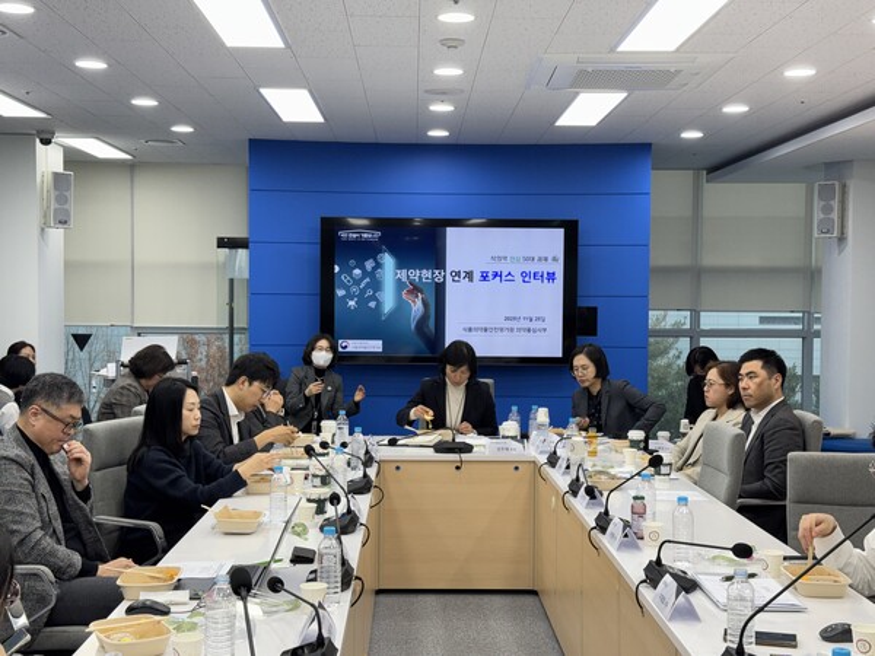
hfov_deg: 39.7
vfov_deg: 30.3
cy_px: 328
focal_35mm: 48
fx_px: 1213
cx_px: 438
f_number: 1.78
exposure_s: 1/120
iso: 64
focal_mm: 6.76
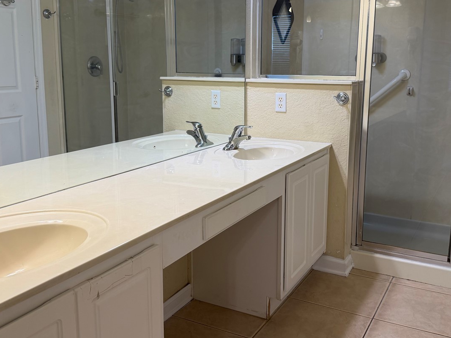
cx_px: 246
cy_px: 145
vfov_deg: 39.6
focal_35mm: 36
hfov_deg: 51.3
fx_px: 469
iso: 125
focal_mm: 6.76
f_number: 1.78
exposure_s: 1/120
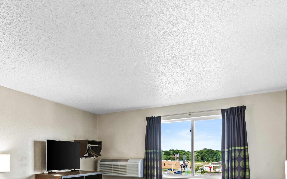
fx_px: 219
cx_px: 85
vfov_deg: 41.4
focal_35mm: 28
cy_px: 157
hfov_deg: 63.9
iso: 400
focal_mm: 14
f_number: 9
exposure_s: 1/2.5
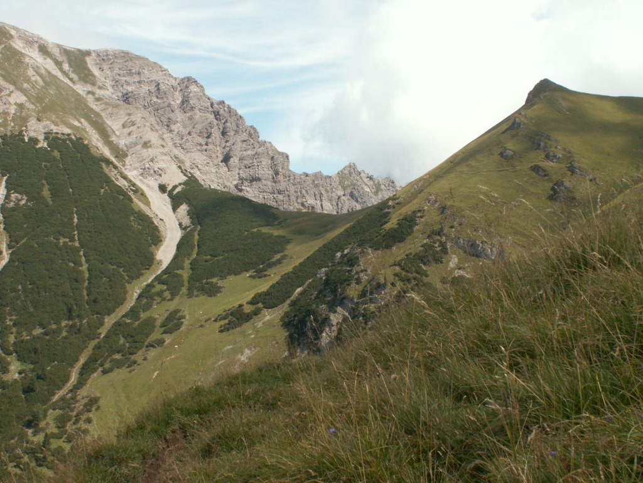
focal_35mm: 53
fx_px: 984
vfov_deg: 27.5
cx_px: 322
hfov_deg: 36.2
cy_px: 242
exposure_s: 1/125
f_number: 6.3
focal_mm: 8.78
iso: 50
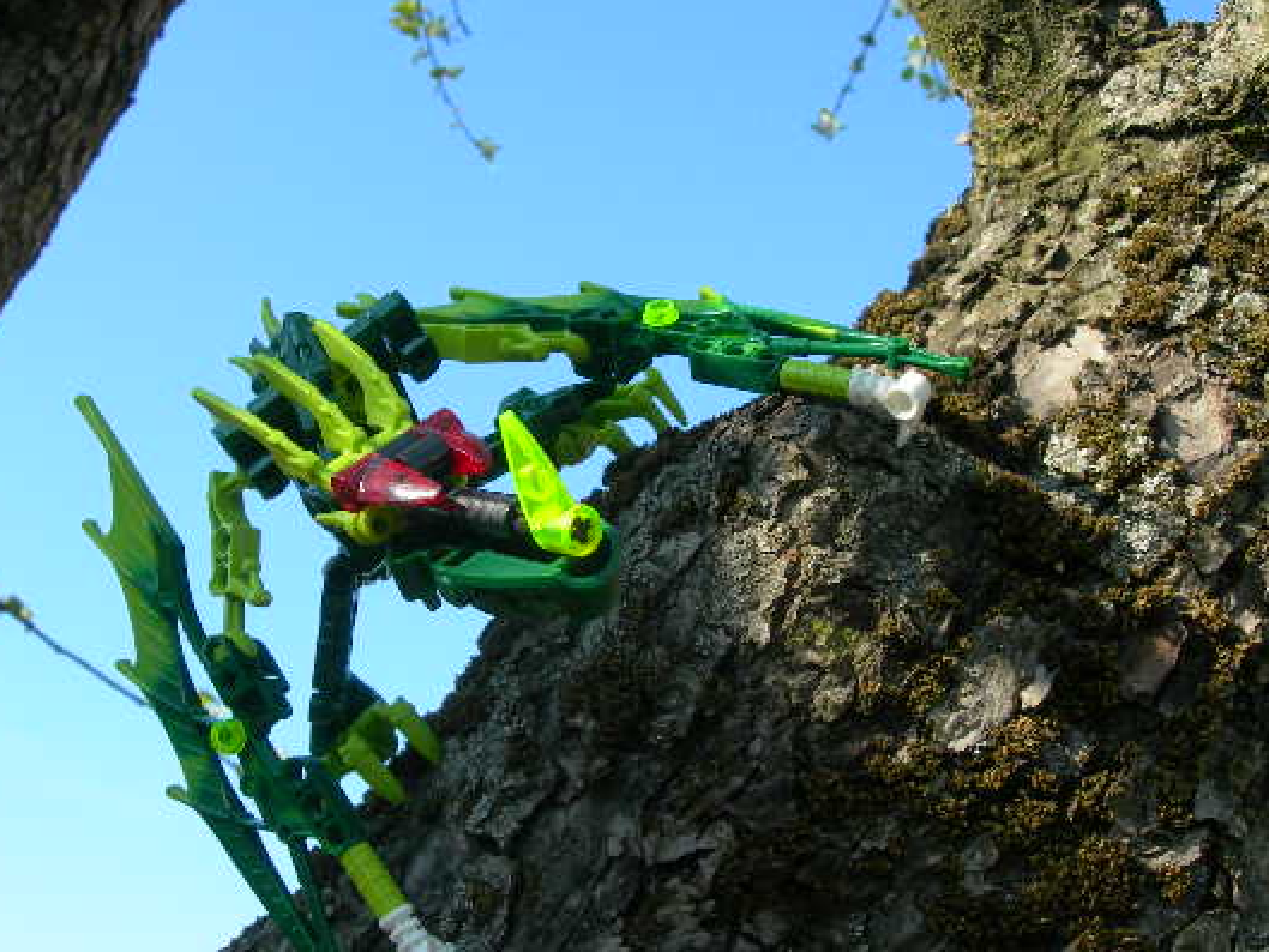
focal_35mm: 46
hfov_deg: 41.2
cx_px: 581
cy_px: 511
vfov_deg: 31.5
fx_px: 1687
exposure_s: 1/163
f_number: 4.8
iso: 50
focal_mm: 7.8
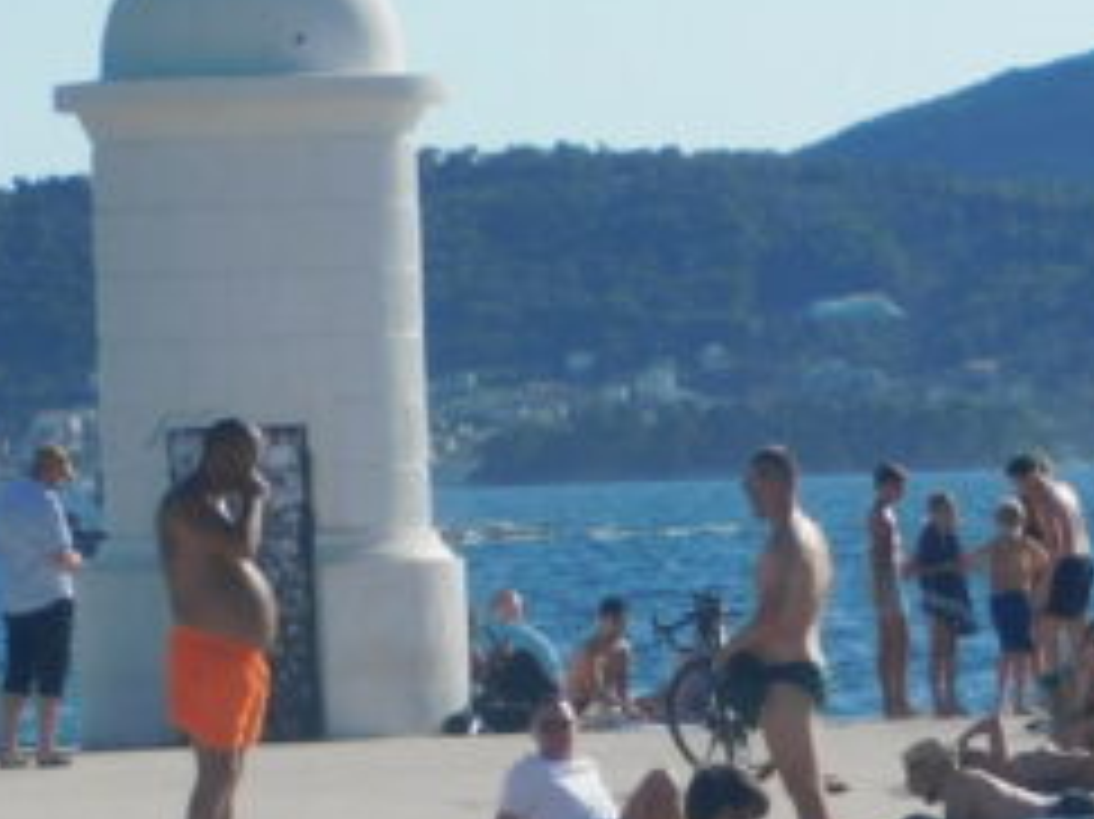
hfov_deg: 5.1
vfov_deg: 3.8
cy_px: 1274
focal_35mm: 384
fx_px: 12130
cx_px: 1954
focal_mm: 16.1
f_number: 4.5
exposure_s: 1/1000
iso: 125
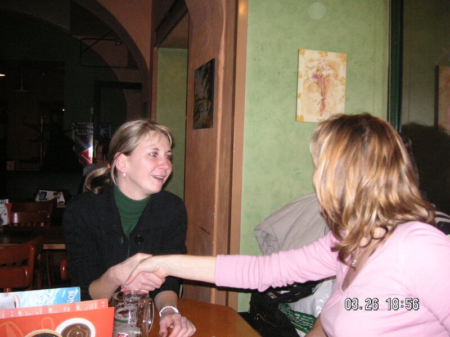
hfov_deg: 50.1
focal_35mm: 37
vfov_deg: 38.7
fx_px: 481
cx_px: 225
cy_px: 168
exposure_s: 1/45
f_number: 2.8
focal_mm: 6.1
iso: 160
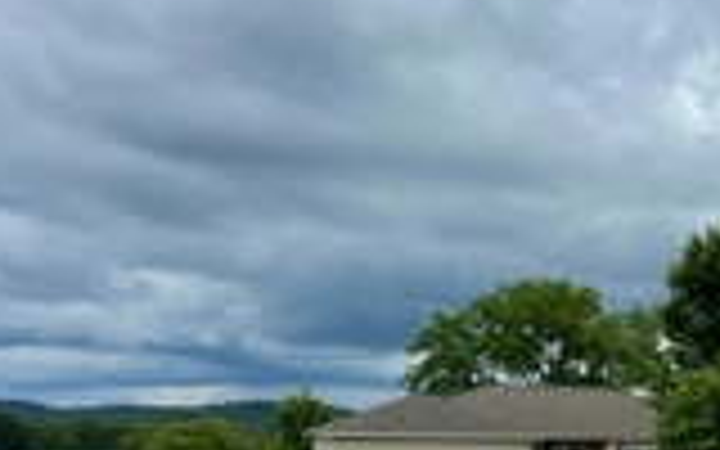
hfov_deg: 26.4
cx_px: 873
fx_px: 1354
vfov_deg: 18.6
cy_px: 387
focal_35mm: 69
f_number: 1.6
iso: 32
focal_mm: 4.2
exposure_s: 1/4132
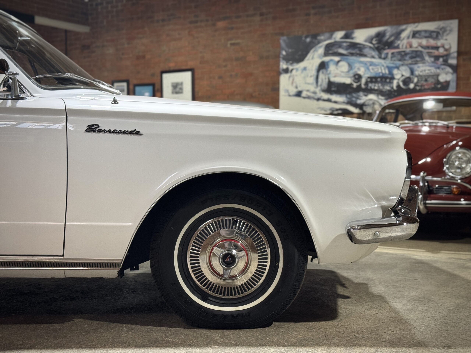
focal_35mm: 48
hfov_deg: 39.7
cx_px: 236
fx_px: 653
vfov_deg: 30.3
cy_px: 176
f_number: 1.78
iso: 200
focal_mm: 6.76
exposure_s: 1/50
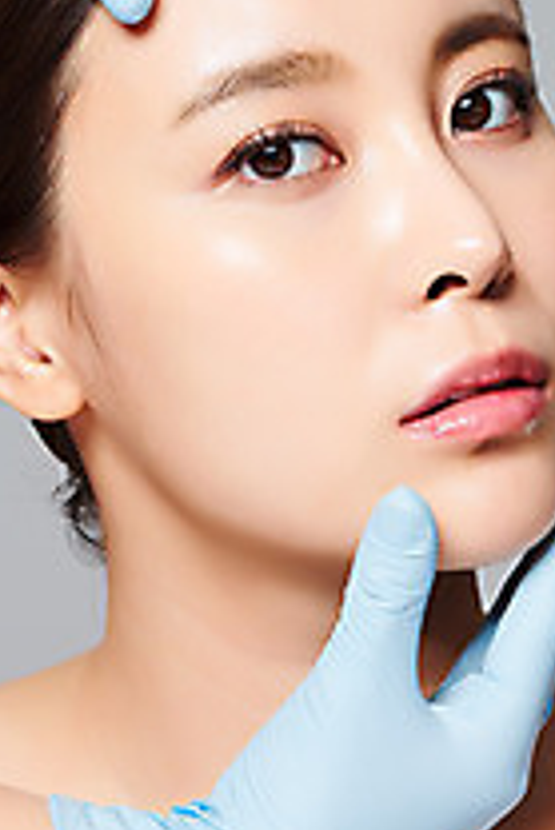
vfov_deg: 10.2
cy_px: 283
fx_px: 4663
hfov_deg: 6.8
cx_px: 266
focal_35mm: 202
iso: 64
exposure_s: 1/125
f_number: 16
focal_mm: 105
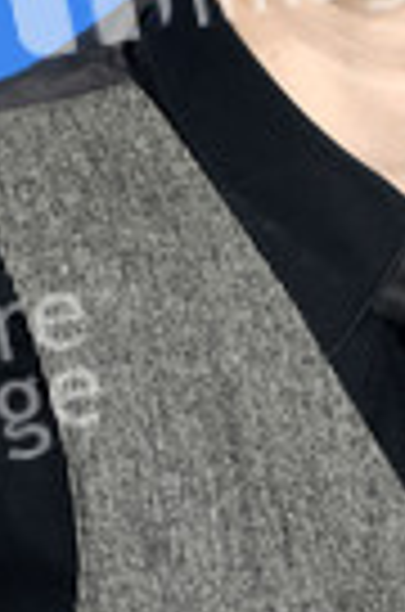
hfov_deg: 2.4
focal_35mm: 574
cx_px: 360
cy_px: 176
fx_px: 9735
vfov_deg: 3.6
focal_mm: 195
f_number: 4
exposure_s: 1/400
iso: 640
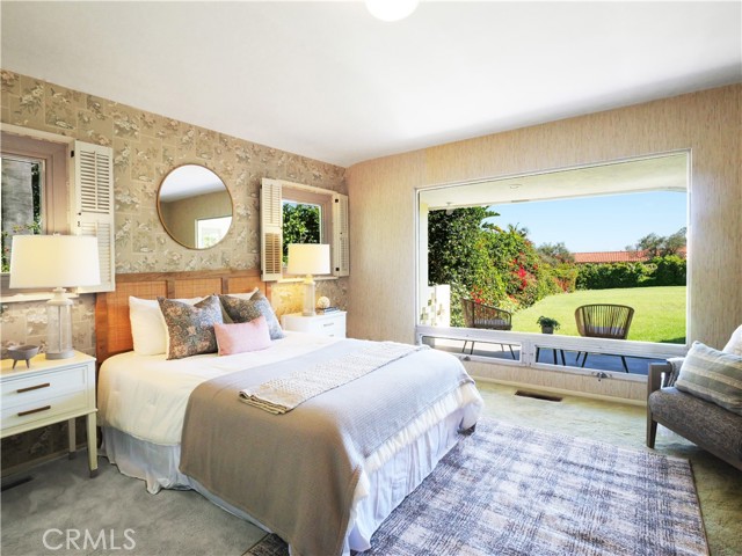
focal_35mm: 18
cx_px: 371
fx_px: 386
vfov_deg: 71.6
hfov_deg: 87.8
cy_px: 278
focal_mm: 9
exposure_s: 1/80
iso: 2000
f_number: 8
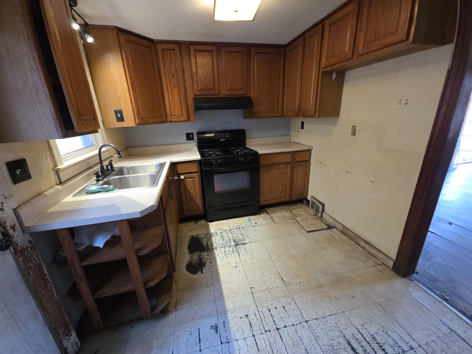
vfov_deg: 89.9
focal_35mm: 13
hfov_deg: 106.2
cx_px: 236
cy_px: 177
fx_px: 177
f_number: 1.9
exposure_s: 1/60
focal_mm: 2.2
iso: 320
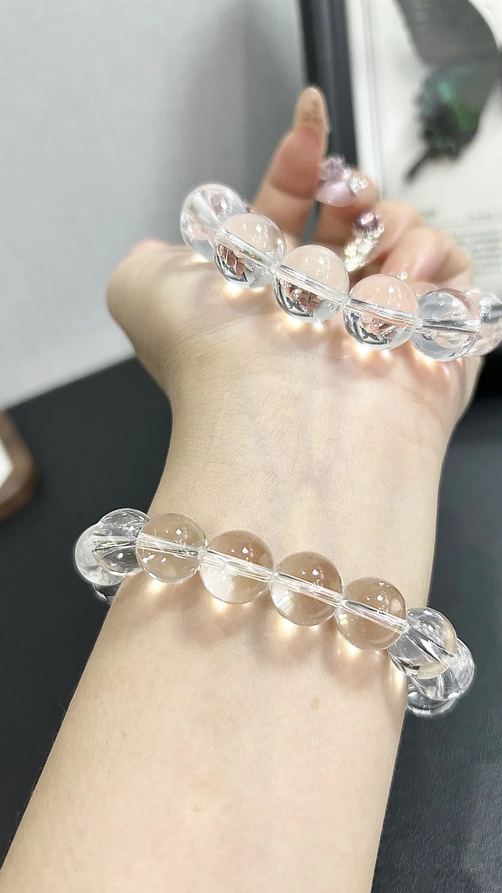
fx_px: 687
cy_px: 453
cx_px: 294
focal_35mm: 29
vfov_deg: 66.1
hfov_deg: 40.0
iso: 125
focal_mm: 5.7
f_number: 1.5
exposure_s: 1/86
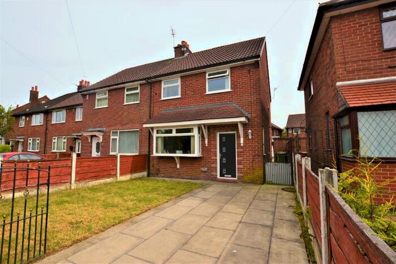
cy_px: 132
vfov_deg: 77.3
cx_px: 198
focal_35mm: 15
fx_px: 165
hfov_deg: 100.4
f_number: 8
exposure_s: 1/200
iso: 100
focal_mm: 10
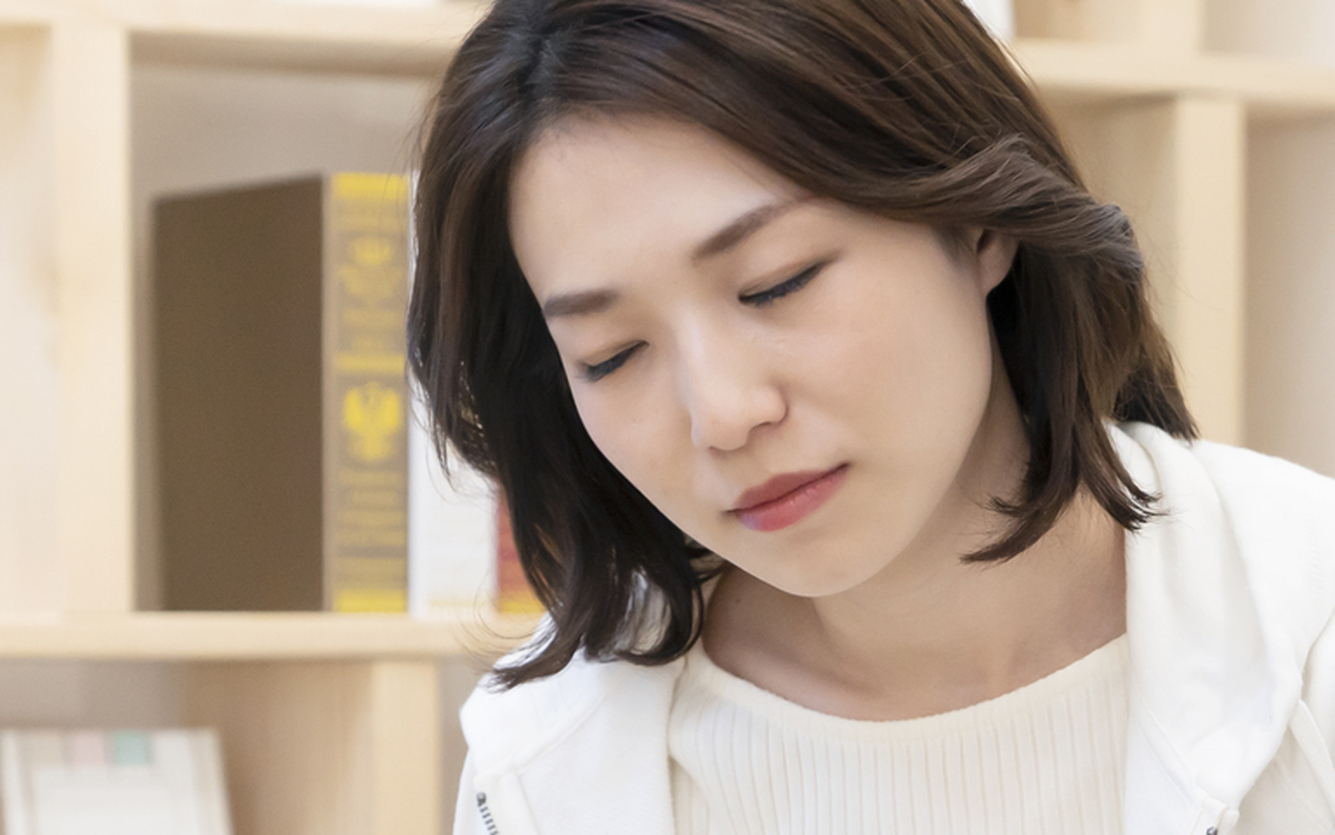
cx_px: 521
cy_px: 667
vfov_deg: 8.2
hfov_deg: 13.2
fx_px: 5786
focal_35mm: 159
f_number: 3.2
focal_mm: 60
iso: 800
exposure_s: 1/160
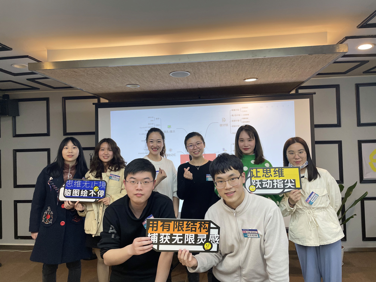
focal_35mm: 26
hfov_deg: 67.3
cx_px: 188
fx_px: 282
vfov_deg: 53.1
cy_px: 141
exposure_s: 1/60
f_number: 1.6
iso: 100
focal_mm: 4.2
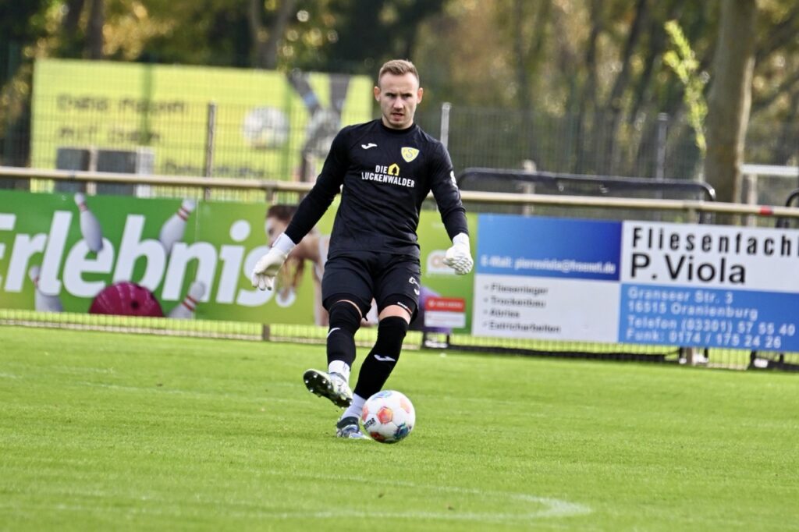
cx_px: 400
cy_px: 266
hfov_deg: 5.2
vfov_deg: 3.4
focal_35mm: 400
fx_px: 8874
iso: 1250
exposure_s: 1/1600
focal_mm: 400
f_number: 6.3
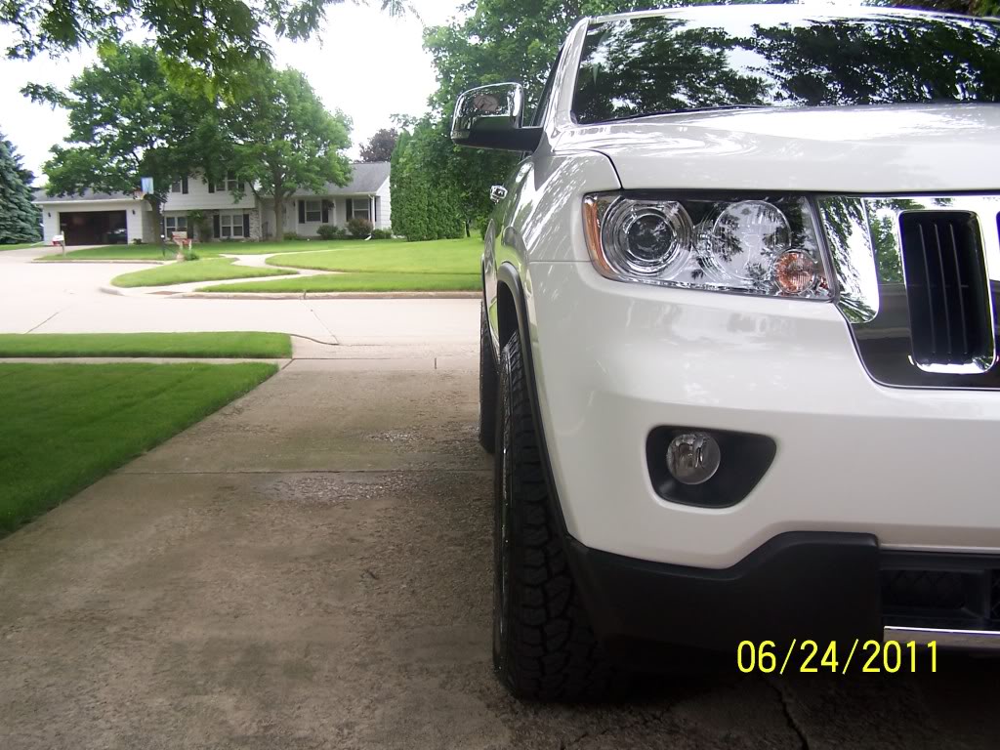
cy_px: 375
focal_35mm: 38
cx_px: 500
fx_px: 1098
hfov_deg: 49.0
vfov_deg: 37.7
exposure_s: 1/60
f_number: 2.8
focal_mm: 6.3
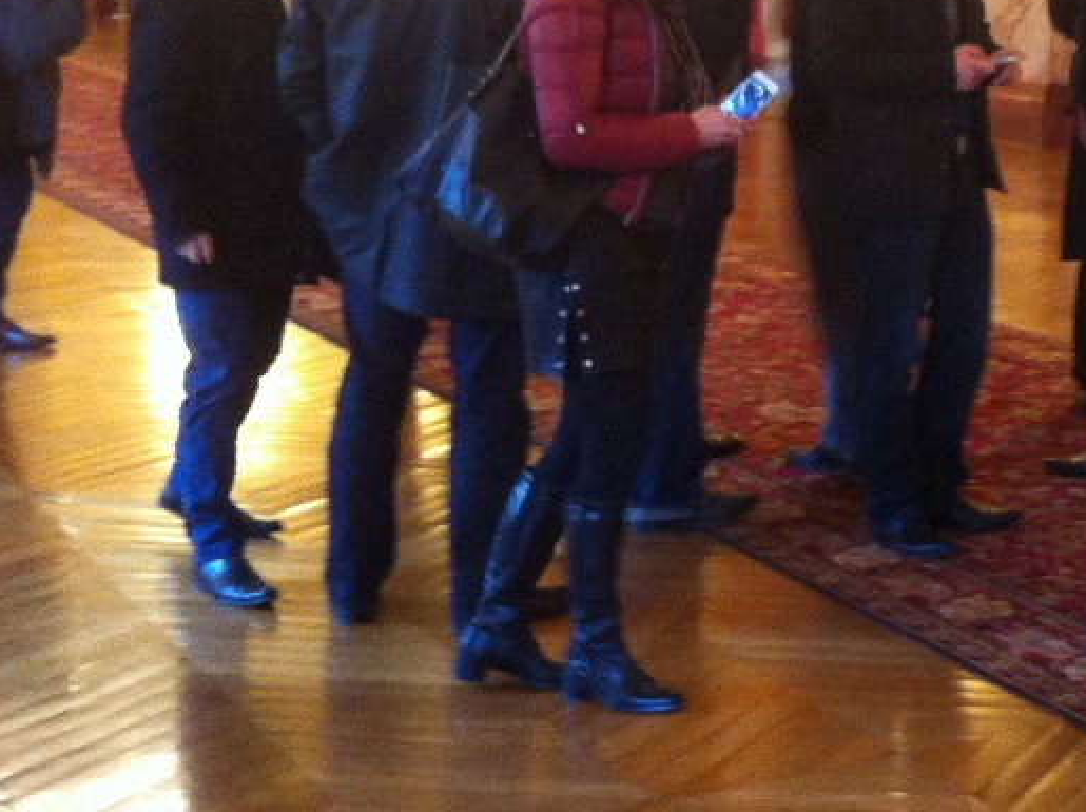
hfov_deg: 20.7
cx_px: 1329
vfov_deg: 16.4
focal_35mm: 88
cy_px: 27
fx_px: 2758
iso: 200
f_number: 2.8
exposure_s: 1/15
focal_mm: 3.85
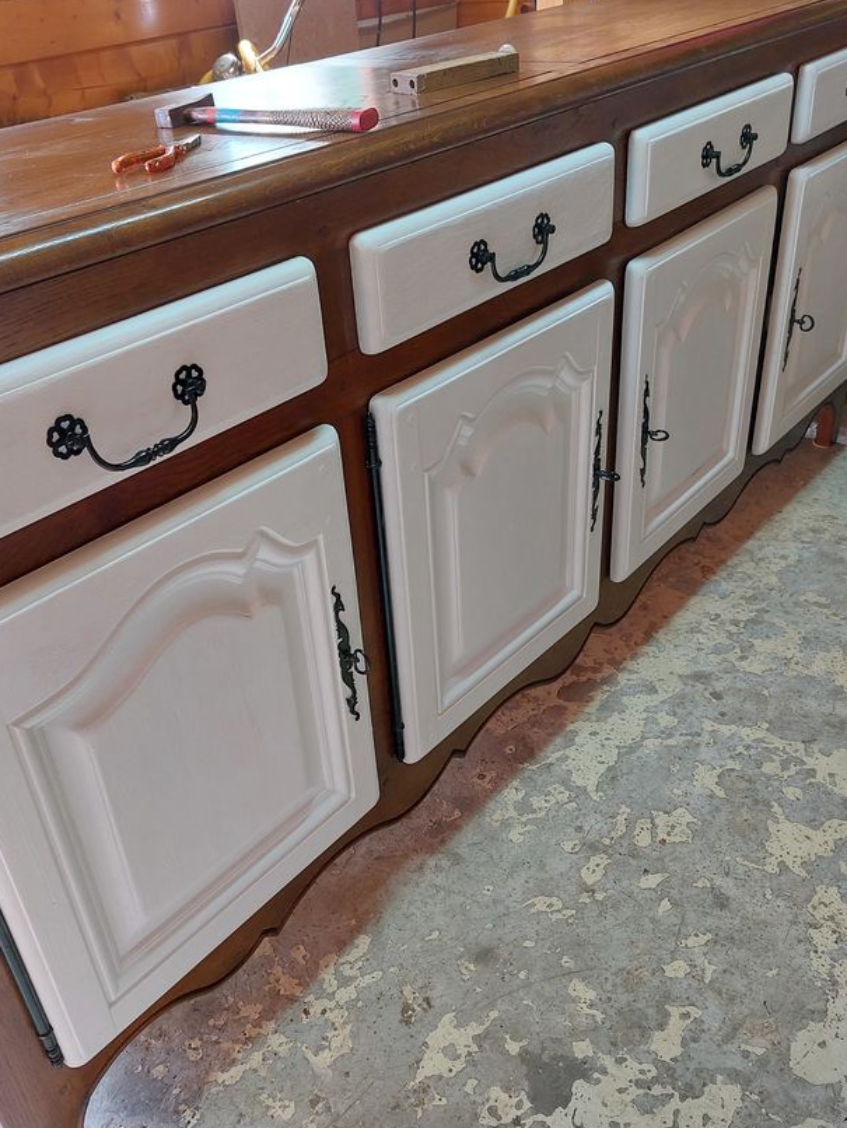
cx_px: 407
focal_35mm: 31
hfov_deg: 45.5
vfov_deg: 58.3
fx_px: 1011
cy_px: 558
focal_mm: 5.23
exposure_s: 1/50
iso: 160
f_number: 1.8
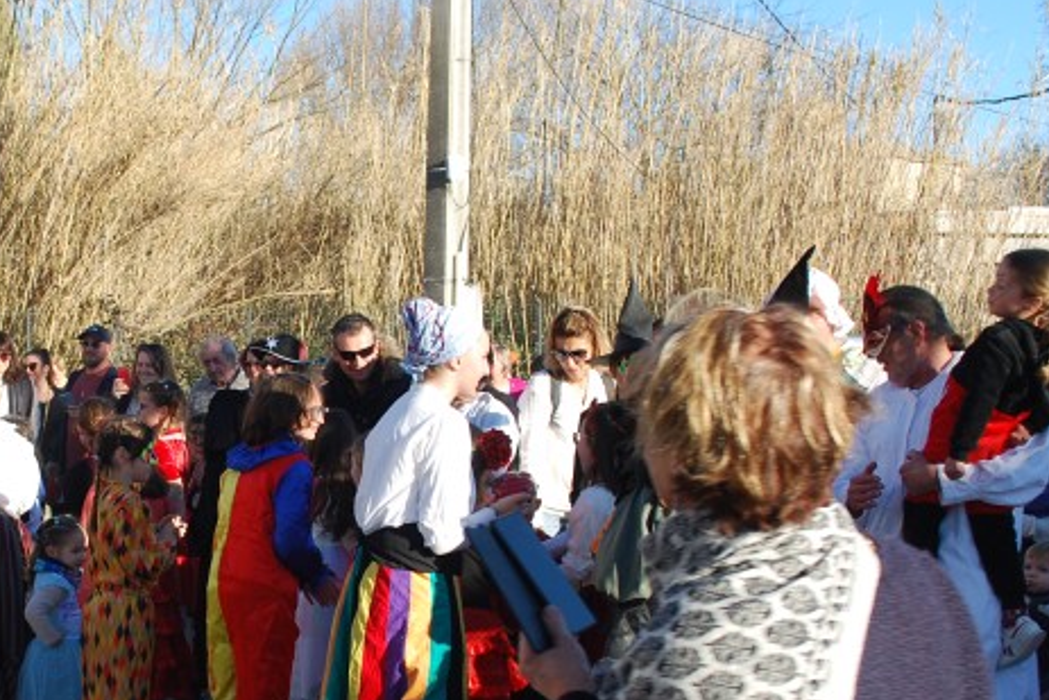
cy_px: 451
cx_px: 214
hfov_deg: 33.5
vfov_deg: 23.3
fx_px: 1690
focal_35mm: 58
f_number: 6.3
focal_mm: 20
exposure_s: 1/160
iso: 100
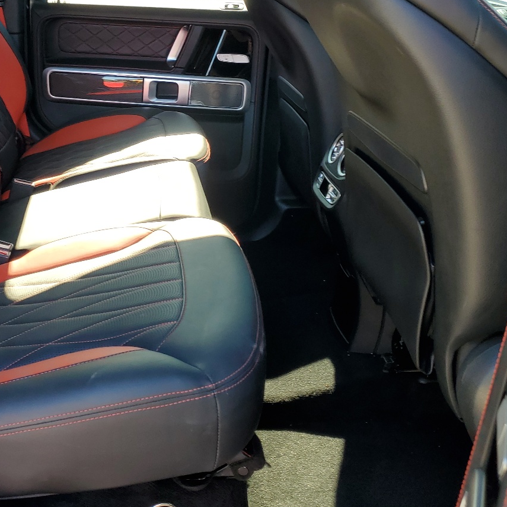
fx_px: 713
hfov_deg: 38.5
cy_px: 168
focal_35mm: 43
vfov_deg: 38.7
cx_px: 152
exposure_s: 1/120
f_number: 1.5
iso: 53
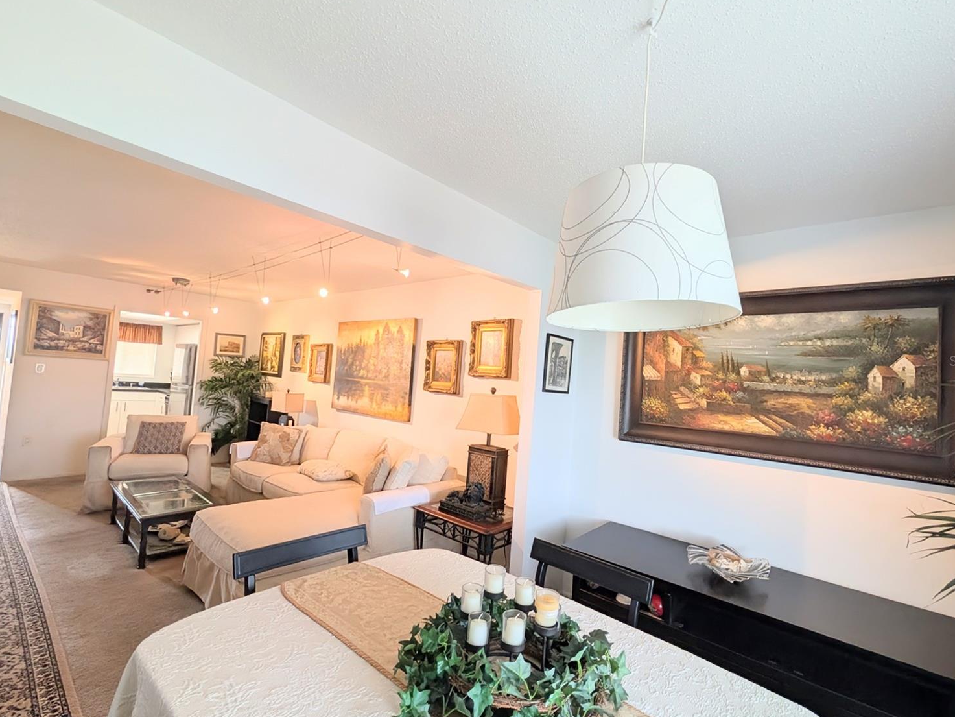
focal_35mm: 13
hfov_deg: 106.1
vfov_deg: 89.9
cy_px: 361
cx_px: 494
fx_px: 359
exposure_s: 1/120
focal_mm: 2.02
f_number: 1.7
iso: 134
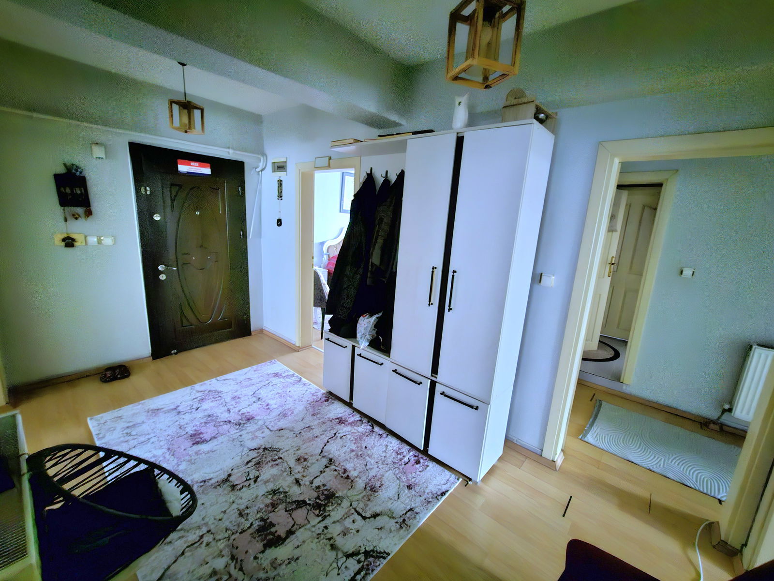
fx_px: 291
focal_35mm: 13
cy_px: 290
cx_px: 387
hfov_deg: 106.2
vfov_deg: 89.9
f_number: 2.2
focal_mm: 2.2
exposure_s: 1/8.01
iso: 1600
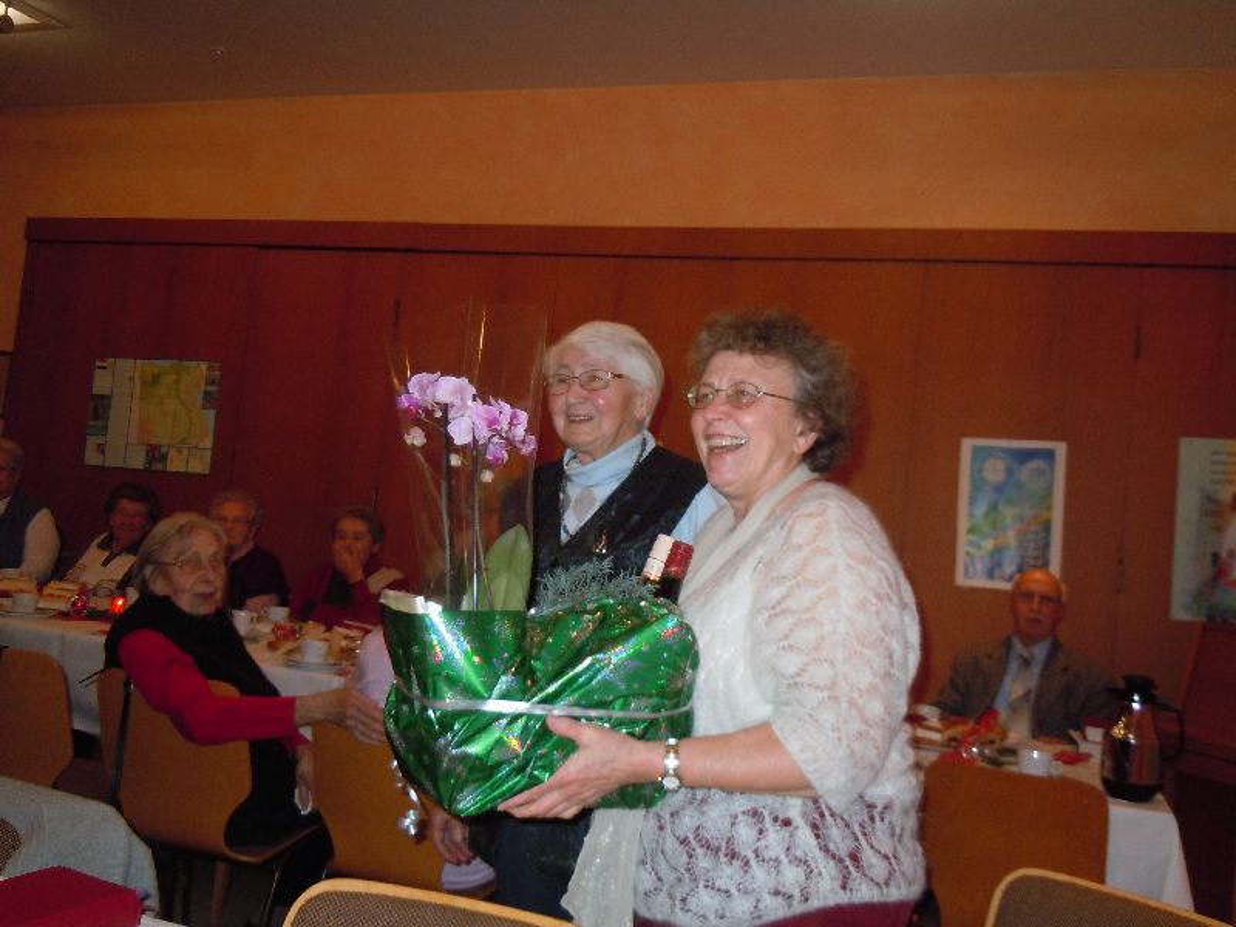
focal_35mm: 30
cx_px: 618
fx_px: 1071
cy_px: 464
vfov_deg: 46.8
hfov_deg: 60.0
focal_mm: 5.4
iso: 200
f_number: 3.5
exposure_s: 1/30
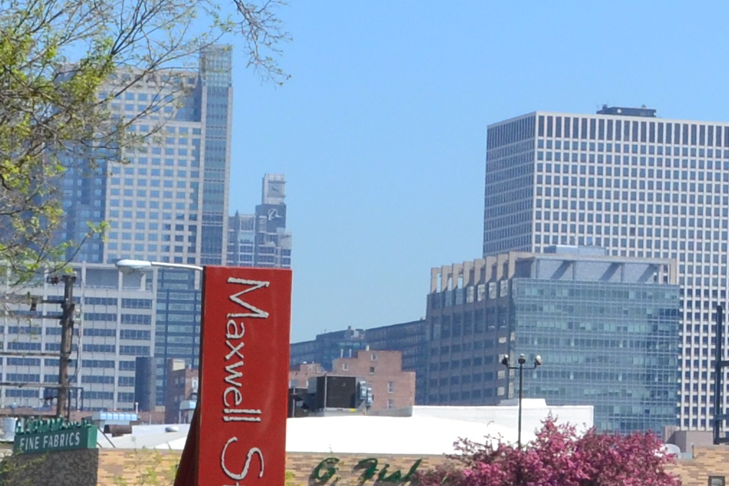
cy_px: 26
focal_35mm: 205
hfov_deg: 9.4
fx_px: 4150
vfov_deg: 6.7
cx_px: 1439
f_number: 10
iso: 400
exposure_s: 1/320
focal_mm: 30
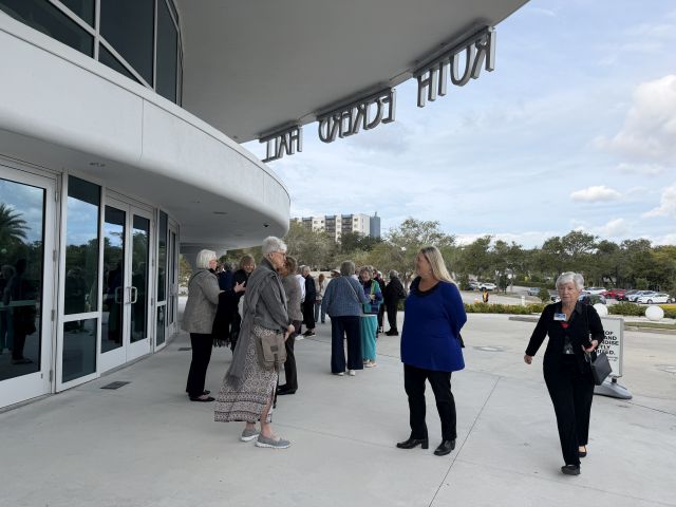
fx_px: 469
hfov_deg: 71.6
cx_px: 338
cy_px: 254
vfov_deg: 56.8
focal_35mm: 24
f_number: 1.78
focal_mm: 6.76
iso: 80
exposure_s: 1/2703
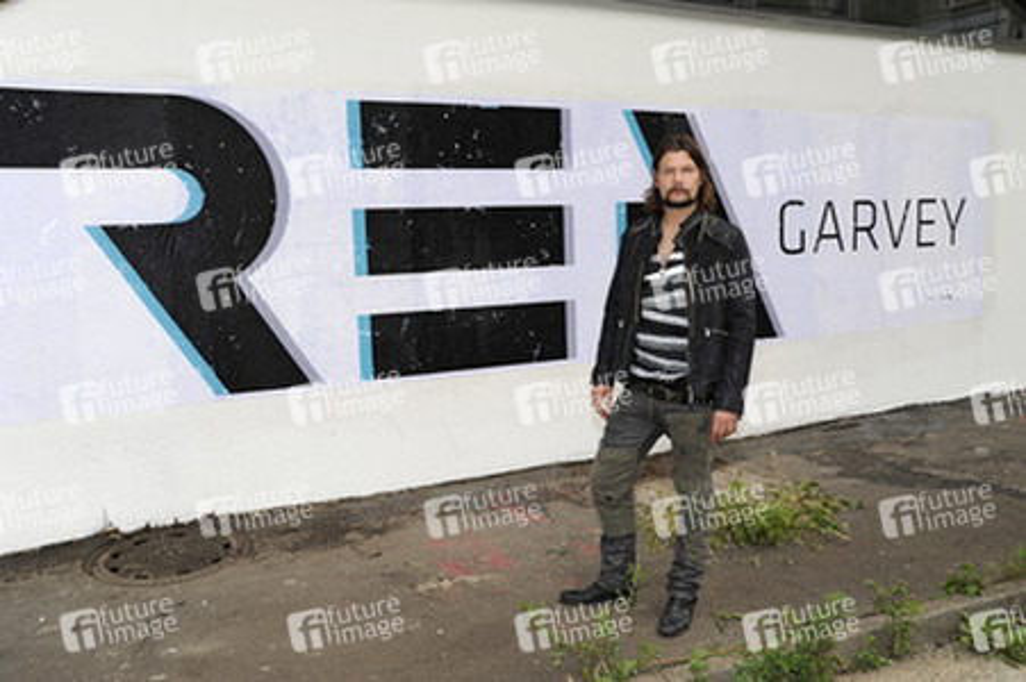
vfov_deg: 42.3
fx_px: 883
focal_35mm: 31
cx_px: 513
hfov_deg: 60.3
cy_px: 341
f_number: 6.3
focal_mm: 31
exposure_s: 1/200
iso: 400
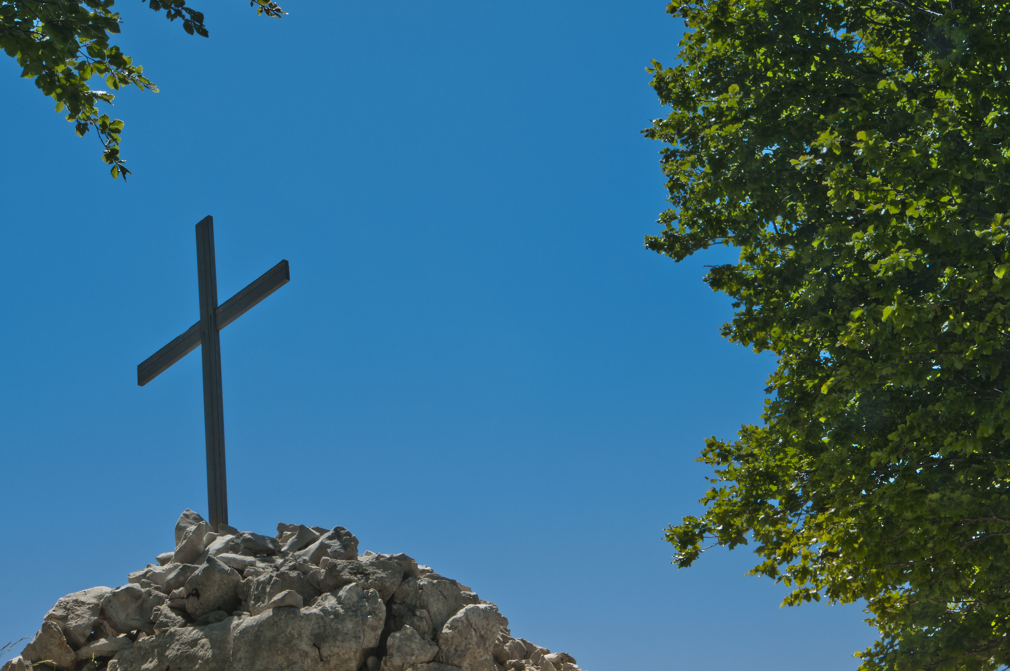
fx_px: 2186
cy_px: 342
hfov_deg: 26.0
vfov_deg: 17.4
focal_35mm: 78
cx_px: 502
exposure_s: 1/15
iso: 100
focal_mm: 50
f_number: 22
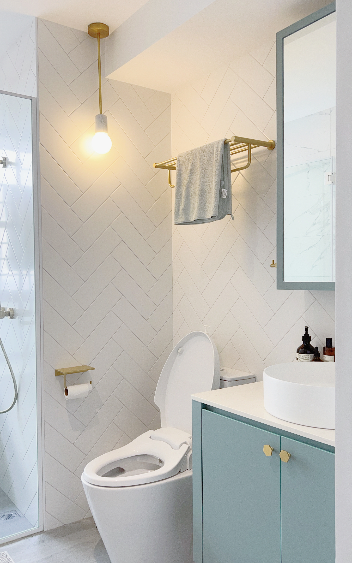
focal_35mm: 32
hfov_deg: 39.4
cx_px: 171
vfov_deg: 59.7
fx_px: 491
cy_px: 288
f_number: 1.5
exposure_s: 1/141
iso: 64
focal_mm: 5.7
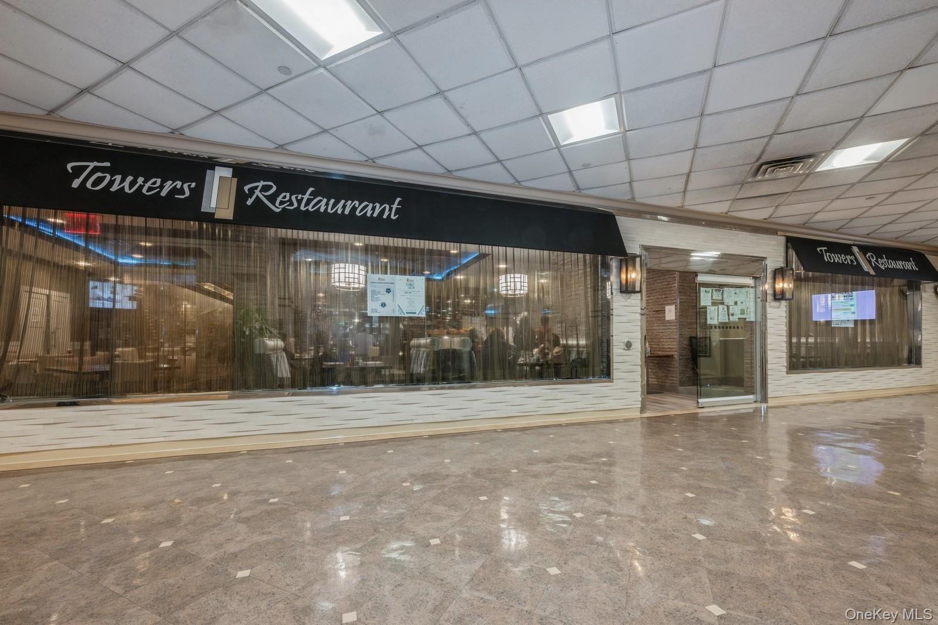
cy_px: 312
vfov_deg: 81.2
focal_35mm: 14
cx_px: 469
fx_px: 365
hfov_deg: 104.3
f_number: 11
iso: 400
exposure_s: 1/4
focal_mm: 14
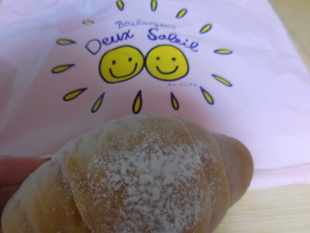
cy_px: 129
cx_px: 138
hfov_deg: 61.5
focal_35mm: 29
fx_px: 260
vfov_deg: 48.1
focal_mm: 4.5
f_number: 3.3
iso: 400
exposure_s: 1/15
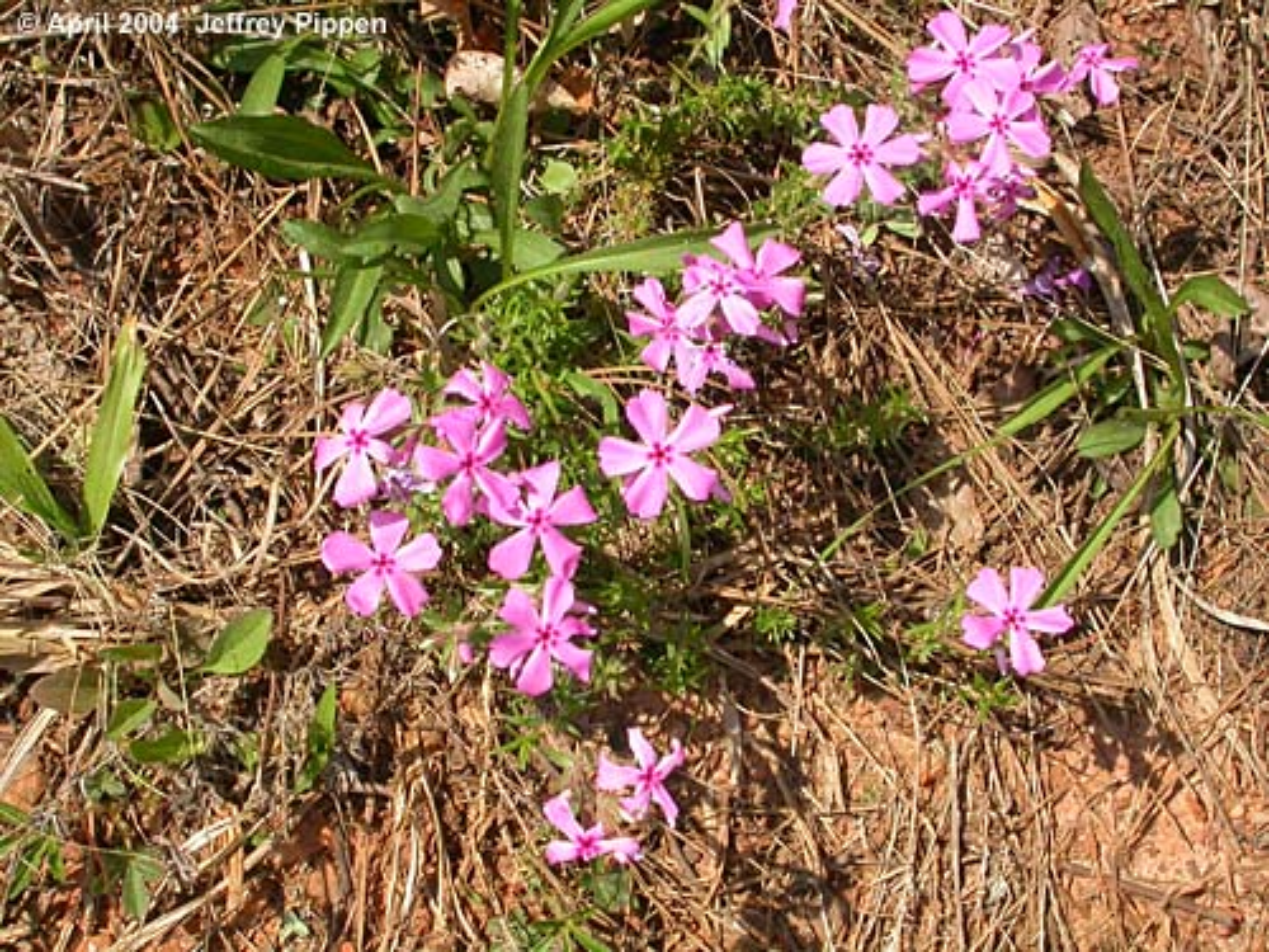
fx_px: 2713
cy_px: 476
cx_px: 634
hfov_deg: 26.3
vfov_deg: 19.9
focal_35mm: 74
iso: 100
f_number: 6.9
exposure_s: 1/326
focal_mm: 15.3
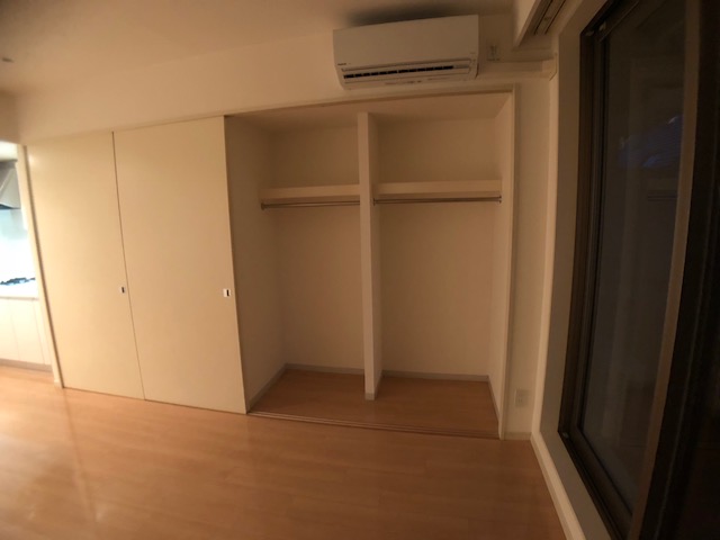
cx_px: 360
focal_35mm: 28
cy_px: 270
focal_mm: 3.99
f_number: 1.8
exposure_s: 1/4
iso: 100
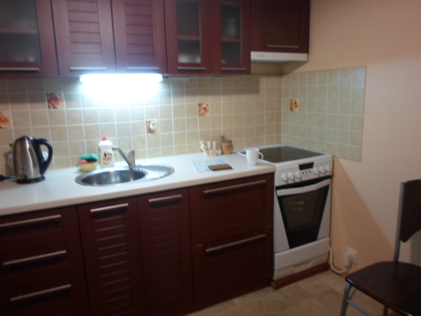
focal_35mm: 25
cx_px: 210
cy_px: 158
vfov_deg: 54.9
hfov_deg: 69.4
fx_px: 304
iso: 100
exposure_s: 1/4
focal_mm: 4.5
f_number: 2.5
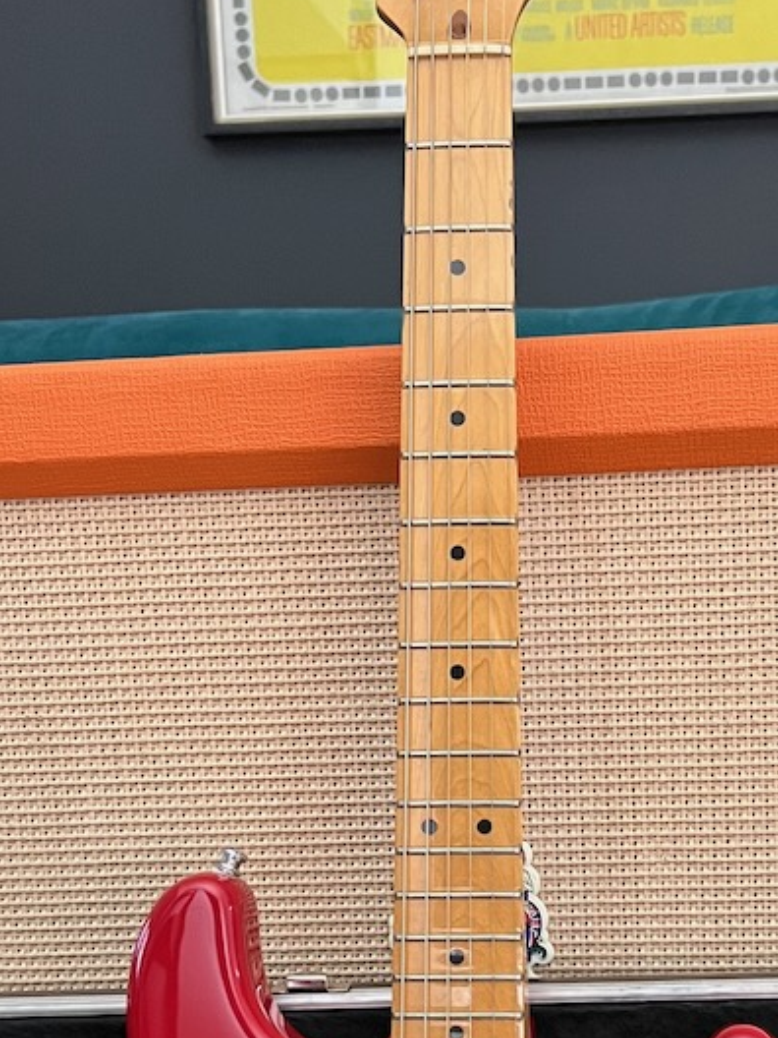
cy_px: 828
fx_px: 1888
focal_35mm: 63
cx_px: 562
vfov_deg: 30.0
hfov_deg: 23.1
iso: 400
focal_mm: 5.7
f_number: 1.5
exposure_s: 1/60
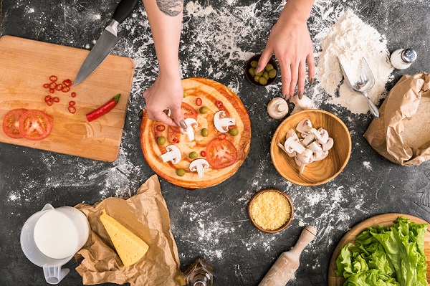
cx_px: 215
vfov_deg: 29.8
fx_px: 537
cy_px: 143
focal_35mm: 45
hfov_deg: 43.6
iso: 160
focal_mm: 45
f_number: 6.3
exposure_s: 1/200
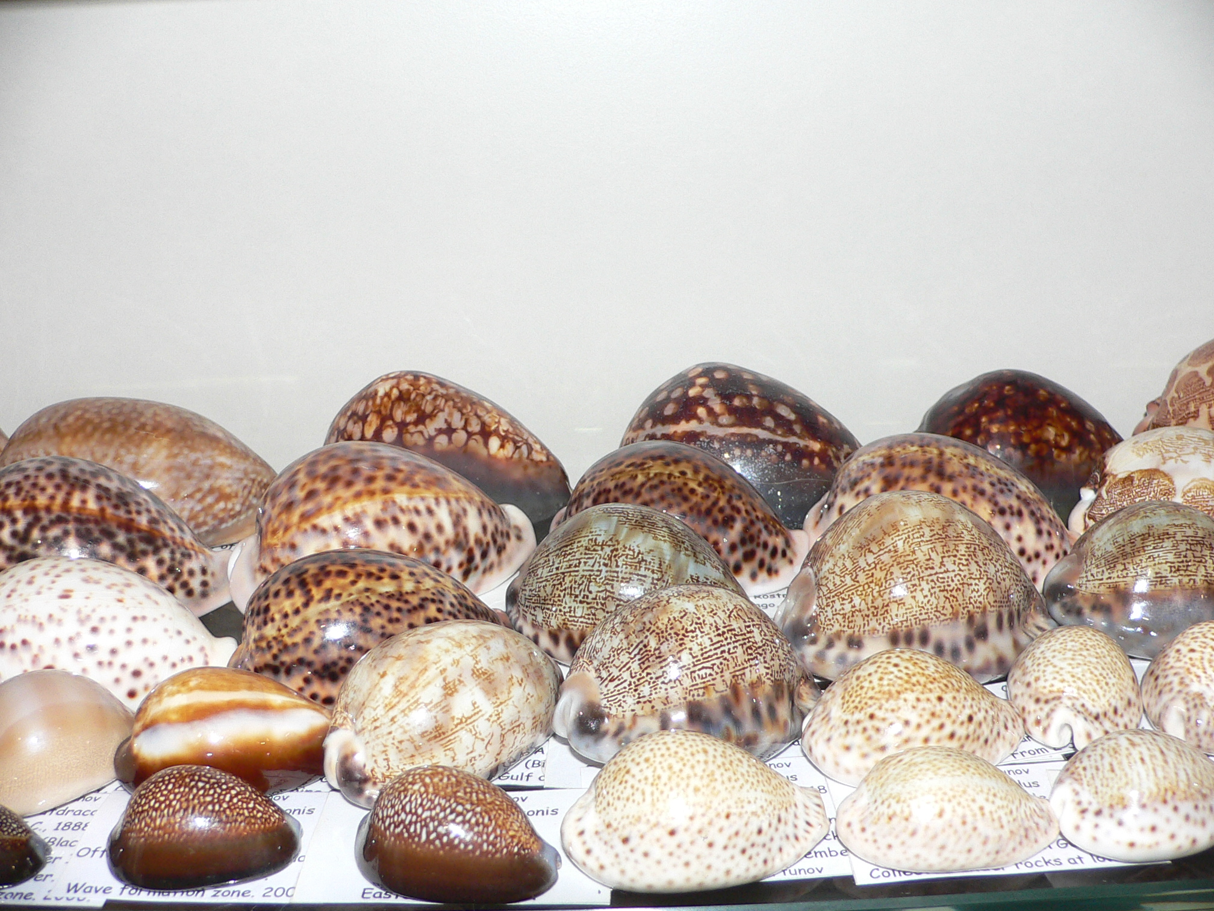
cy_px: 456
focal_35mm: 35
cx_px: 607
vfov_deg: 40.7
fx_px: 1227
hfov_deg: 52.6
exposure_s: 1/60
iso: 100
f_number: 2.8
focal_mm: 4.6
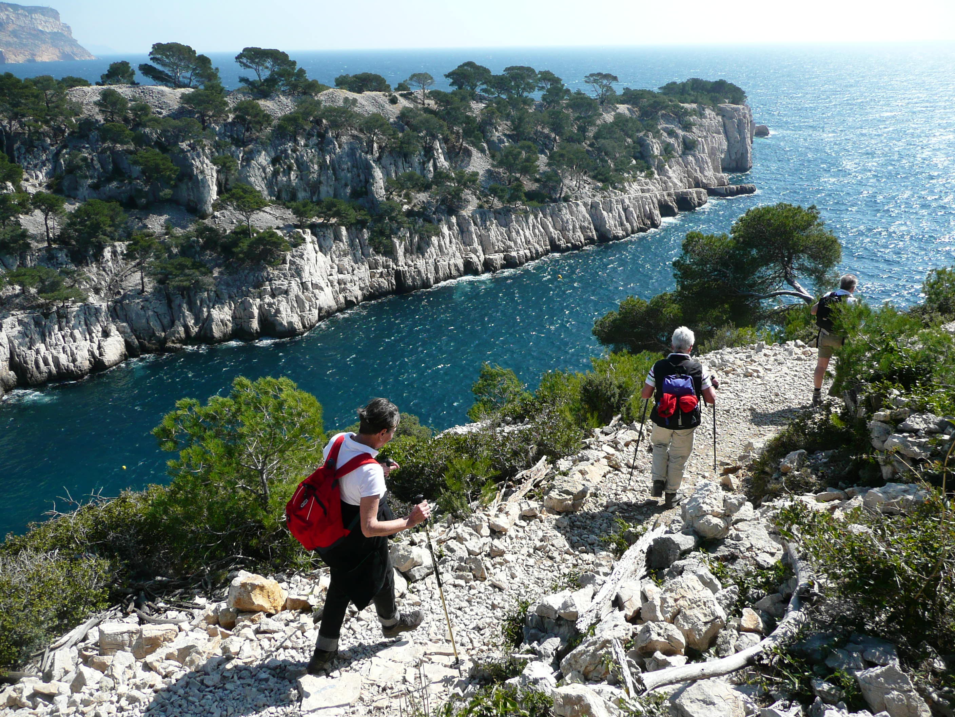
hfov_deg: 63.4
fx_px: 772
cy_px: 358
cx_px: 478
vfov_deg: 49.7
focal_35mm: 28
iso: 100
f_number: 3.3
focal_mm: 4.6
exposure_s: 1/640
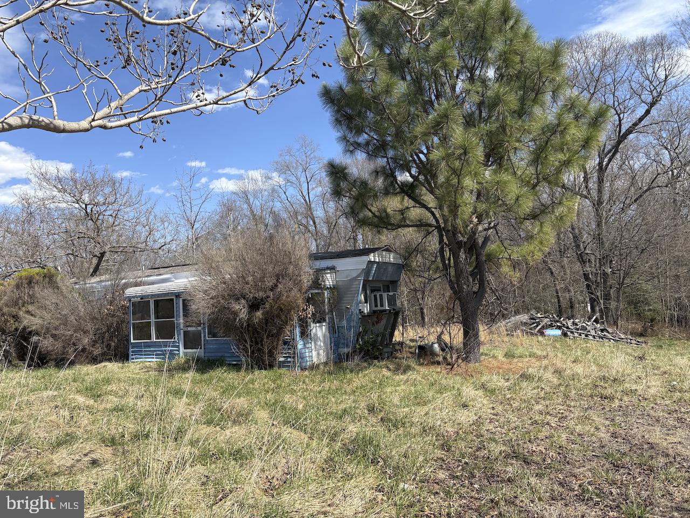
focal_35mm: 26
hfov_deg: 67.3
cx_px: 345
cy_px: 259
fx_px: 518
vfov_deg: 53.1
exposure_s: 1/2451
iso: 50
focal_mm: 5.96
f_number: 1.6
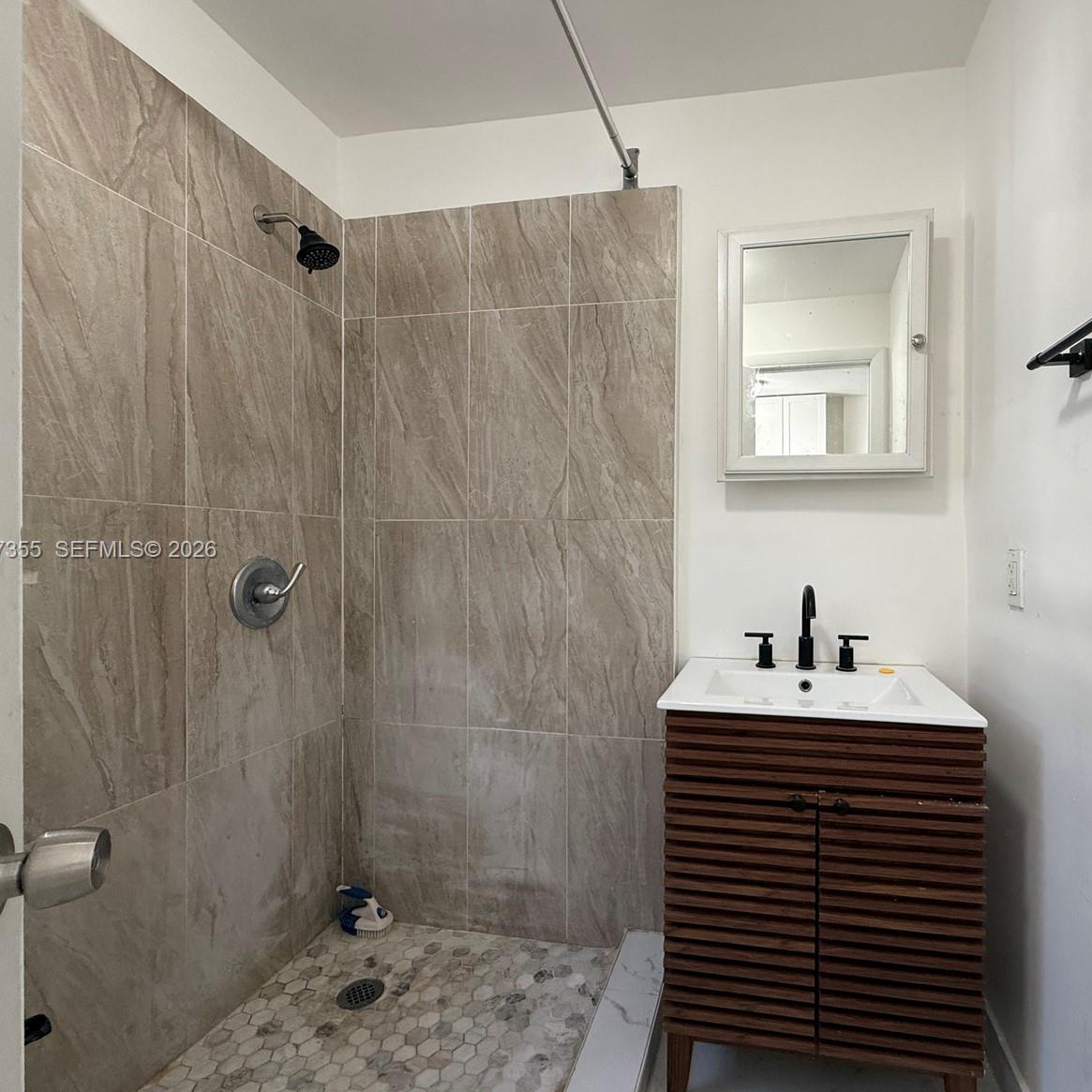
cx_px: 675
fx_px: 607
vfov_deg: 84.0
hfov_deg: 82.6
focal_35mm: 17
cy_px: 551
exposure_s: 1/120
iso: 250
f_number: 2.2
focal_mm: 2.22
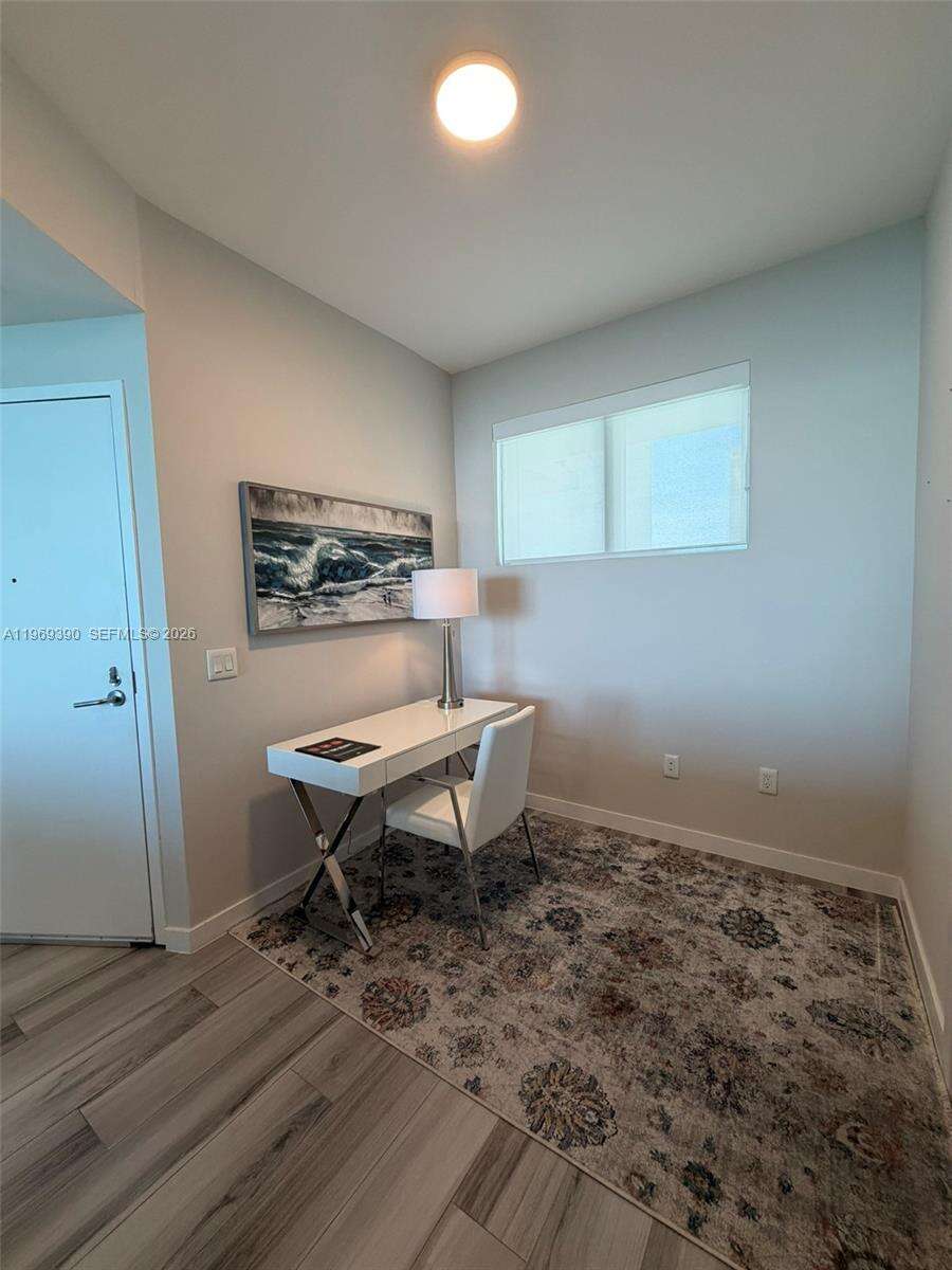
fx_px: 513
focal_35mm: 14
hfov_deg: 85.7
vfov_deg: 102.1
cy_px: 635
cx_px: 476
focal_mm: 2.22
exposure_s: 1/120
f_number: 2.2
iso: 200
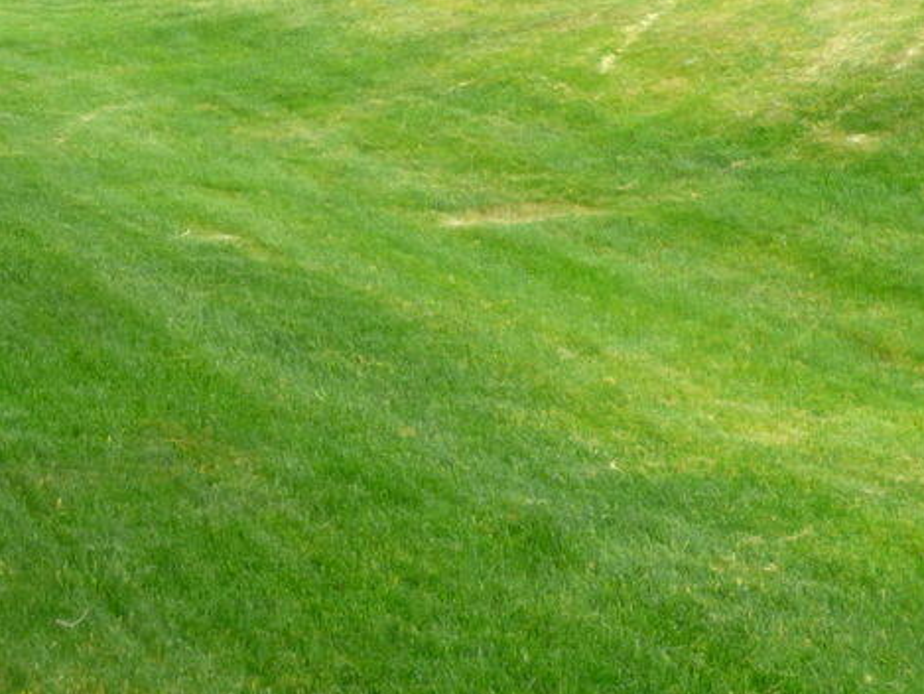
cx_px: 61
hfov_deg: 21.4
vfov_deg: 16.5
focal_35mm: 89
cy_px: 181
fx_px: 2376
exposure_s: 1/320
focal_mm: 5.04
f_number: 3.2
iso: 100
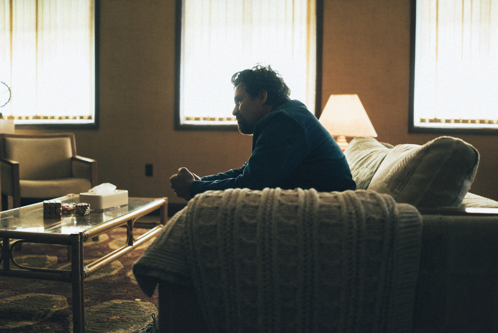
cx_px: 249
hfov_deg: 54.4
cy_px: 166
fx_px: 484
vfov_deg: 37.9
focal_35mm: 35
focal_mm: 35
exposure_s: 1/160
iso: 2000
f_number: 2
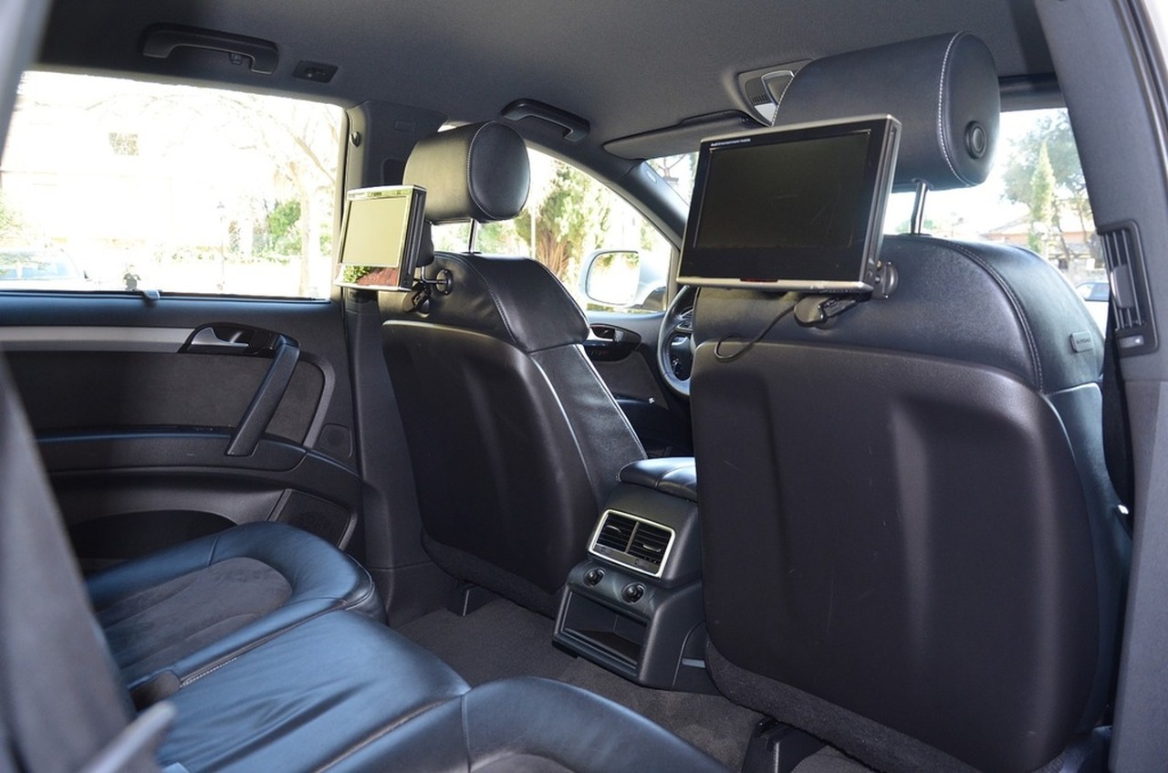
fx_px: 874
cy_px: 386
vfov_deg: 47.7
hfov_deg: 67.5
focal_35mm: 27
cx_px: 584
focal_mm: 18
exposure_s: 1/60
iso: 400
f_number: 3.5
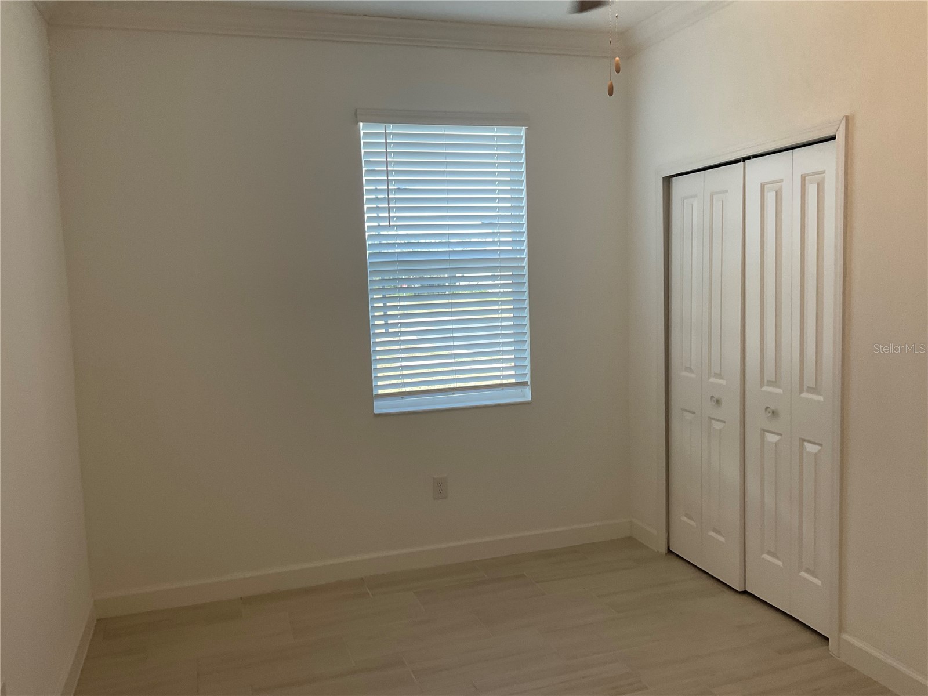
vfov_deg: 48.2
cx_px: 464
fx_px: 777
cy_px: 348
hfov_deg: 61.7
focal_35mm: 29
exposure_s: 1/120
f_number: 1.8
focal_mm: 3
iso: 64
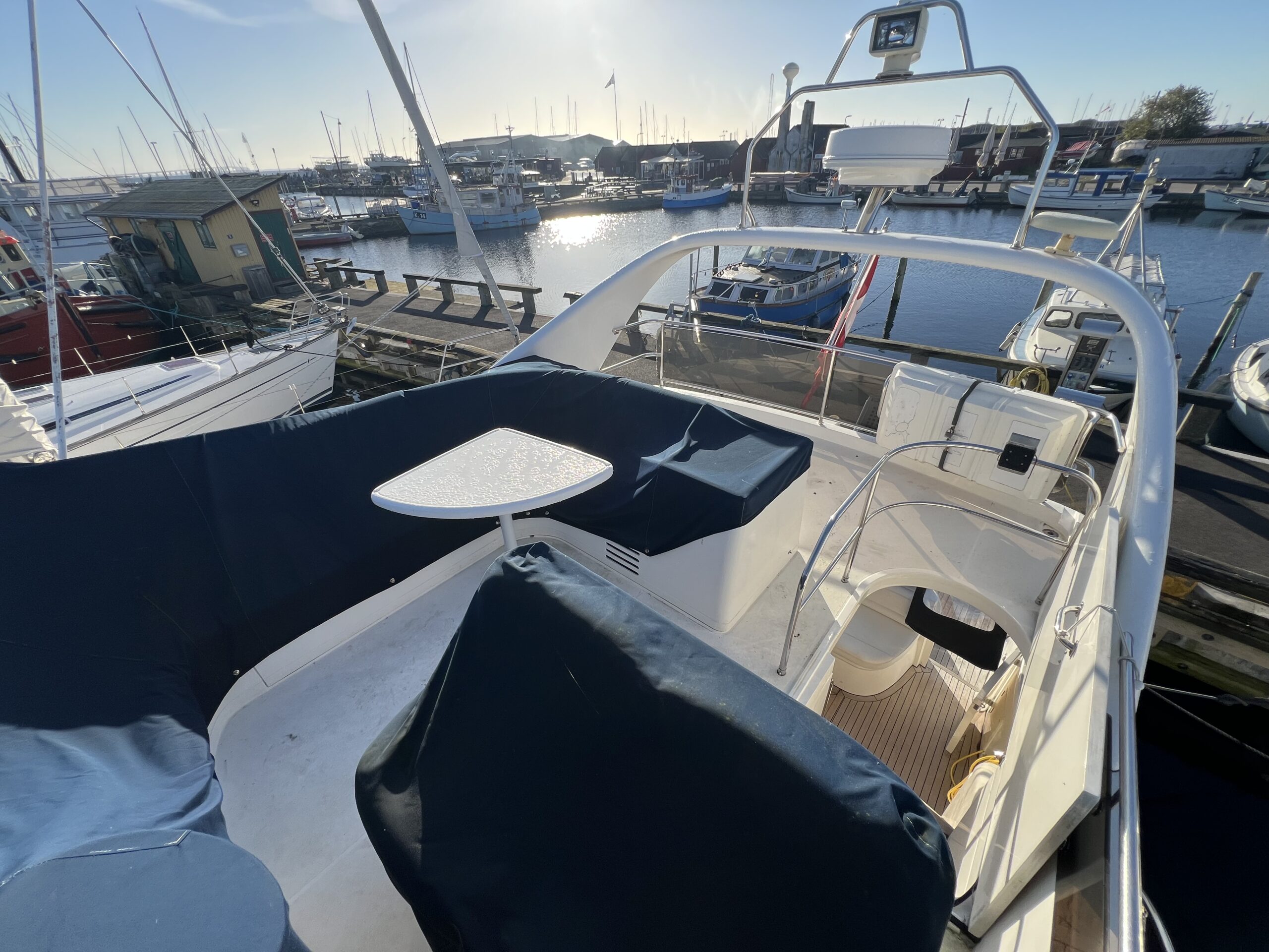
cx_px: 634
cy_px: 476
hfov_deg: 106.2
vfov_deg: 89.9
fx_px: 477
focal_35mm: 13
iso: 32
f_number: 1.8
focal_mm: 1.57
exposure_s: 1/1193
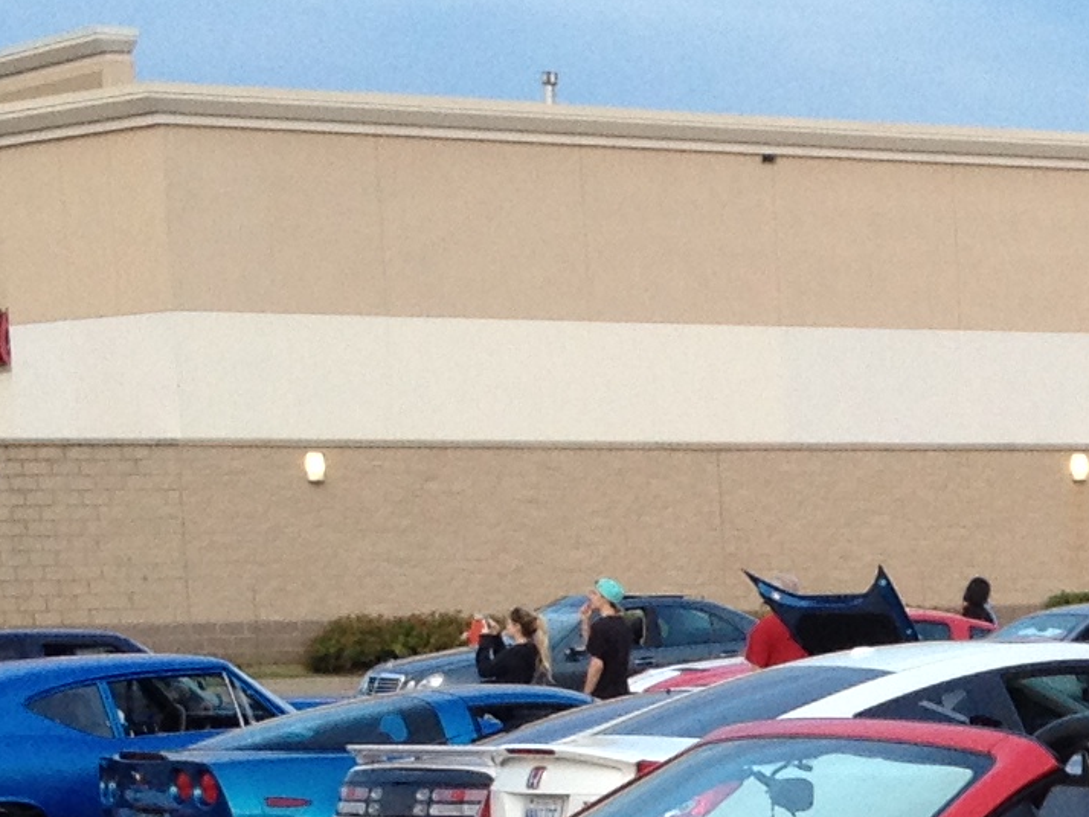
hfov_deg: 11.9
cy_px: 1174
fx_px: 5035
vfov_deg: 9.1
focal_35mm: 160
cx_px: 1569
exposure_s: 1/60
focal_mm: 4.28
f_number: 2.4
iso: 64
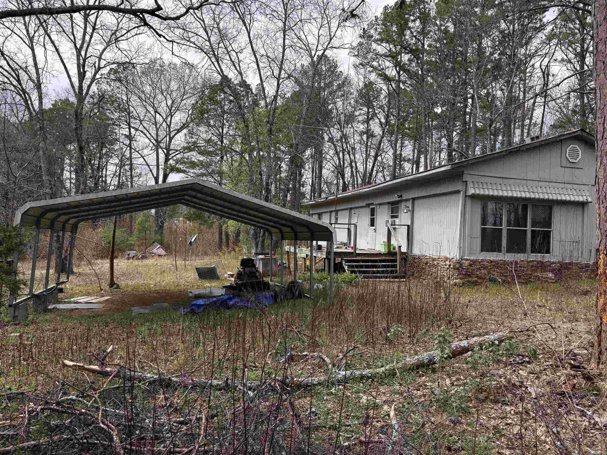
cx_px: 304
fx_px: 456
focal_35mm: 26
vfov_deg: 53.1
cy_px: 228
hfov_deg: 67.3
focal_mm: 5.96
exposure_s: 1/1263
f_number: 1.6
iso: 50
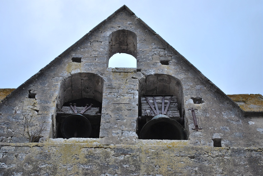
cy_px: 88
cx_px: 132
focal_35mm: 82
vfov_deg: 16.6
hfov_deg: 24.6
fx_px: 603
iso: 200
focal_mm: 55
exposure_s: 1/80
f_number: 5.6
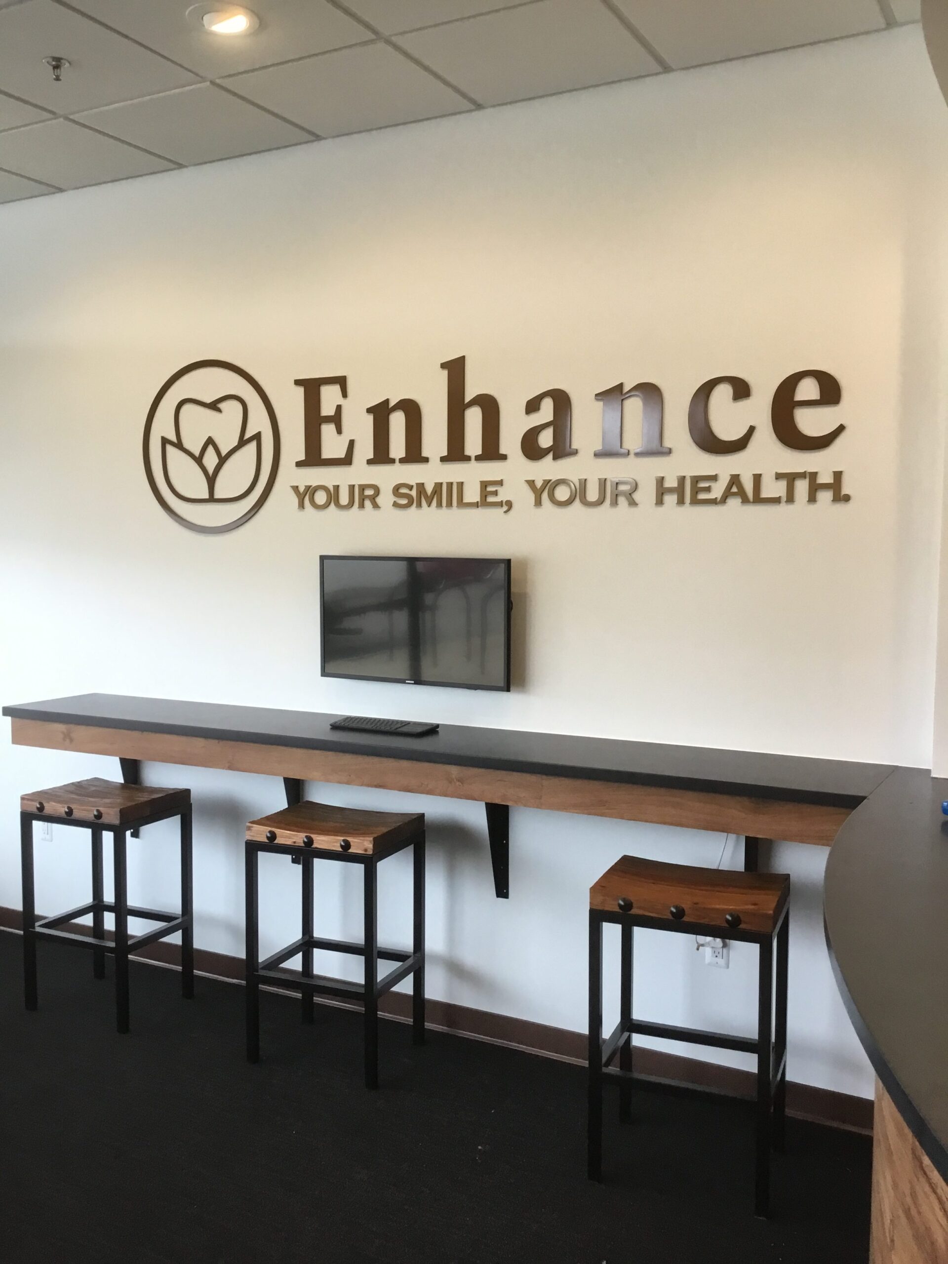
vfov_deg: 58.4
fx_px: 1132
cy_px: 632
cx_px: 474
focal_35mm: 31
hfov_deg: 45.4
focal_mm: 3.3
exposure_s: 1/30
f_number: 2.4
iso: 32
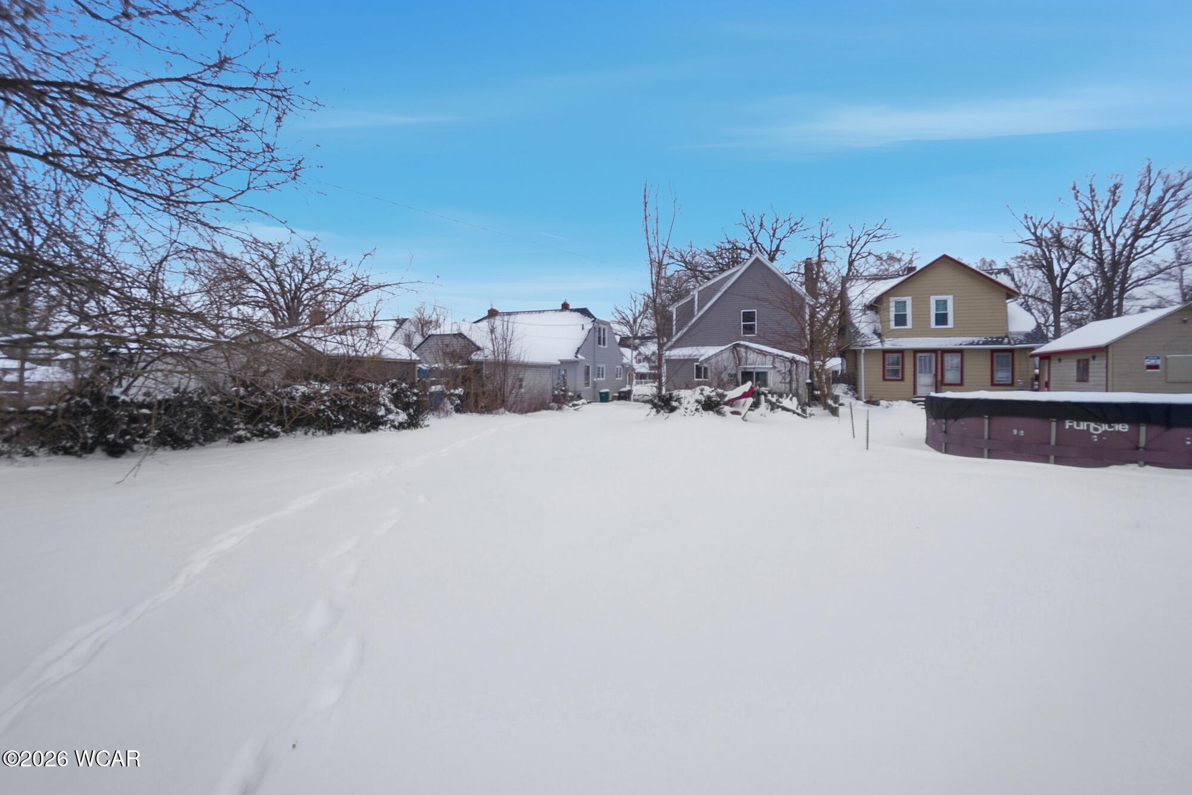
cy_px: 398
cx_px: 596
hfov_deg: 100.4
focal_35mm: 15
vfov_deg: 77.3
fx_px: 497
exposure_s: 1/4000
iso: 125
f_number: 5.6
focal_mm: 10
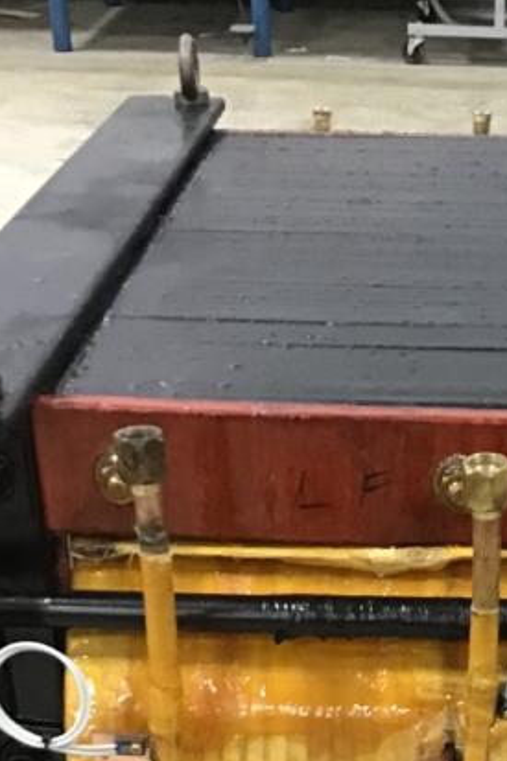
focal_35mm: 80
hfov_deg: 16.7
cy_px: 822
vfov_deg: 23.9
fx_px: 1691
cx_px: 501
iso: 160
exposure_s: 1/30
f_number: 2.4
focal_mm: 3.3
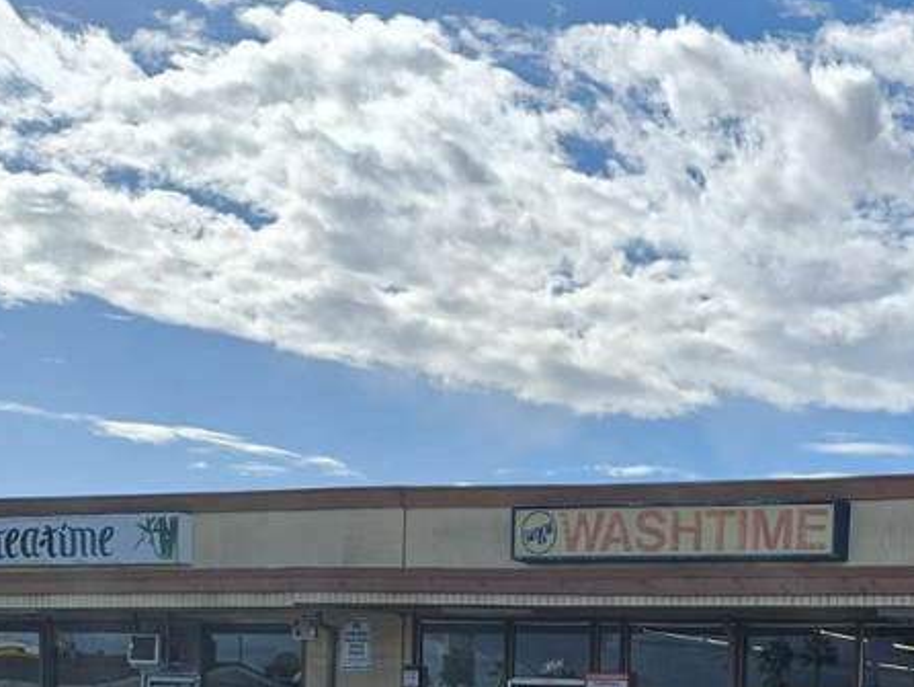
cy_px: 806
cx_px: 1170
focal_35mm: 66
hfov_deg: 25.5
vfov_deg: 20.9
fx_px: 1744
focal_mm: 5.4
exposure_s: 1/3309
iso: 25
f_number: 1.8
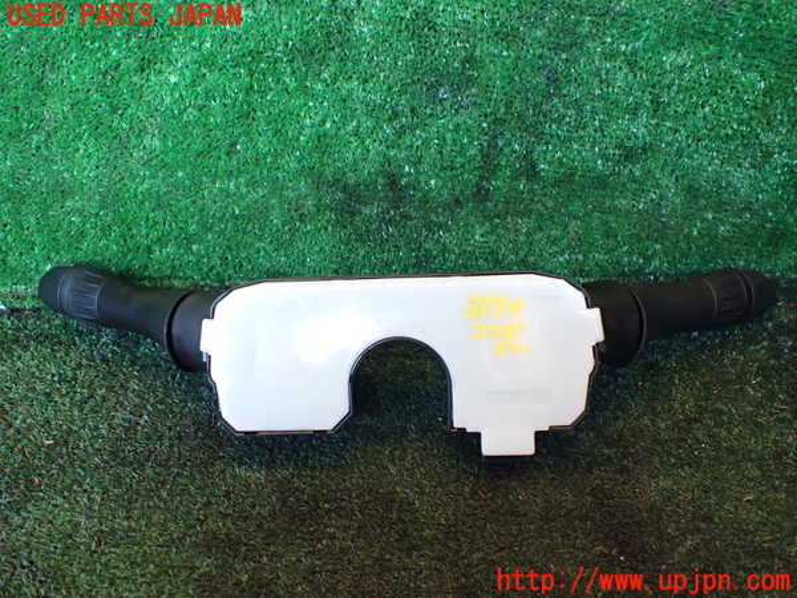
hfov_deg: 60.0
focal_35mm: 30
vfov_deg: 46.8
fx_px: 691
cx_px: 398
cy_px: 299
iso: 800
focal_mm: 5.4
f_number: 2.3
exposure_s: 1/80
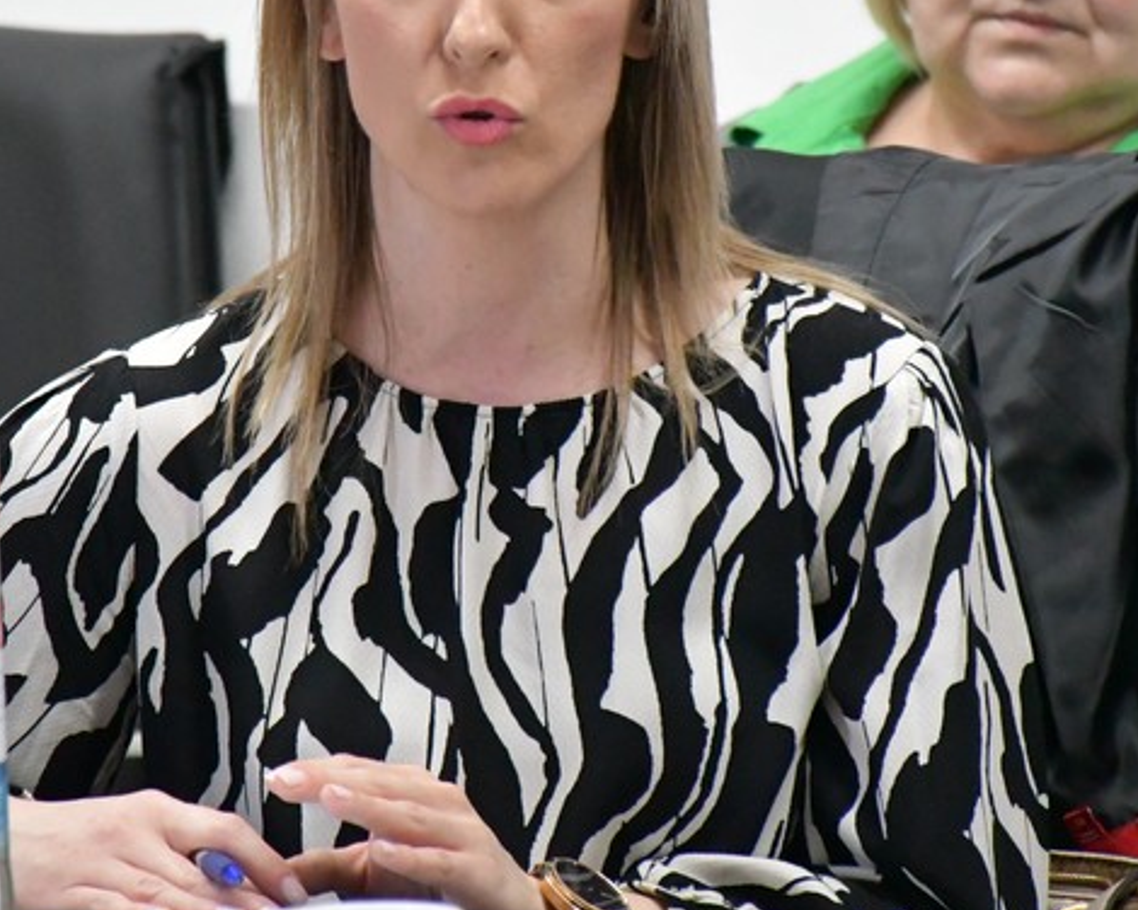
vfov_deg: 3.6
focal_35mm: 429
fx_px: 14449
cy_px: 217
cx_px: 446
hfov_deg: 4.5
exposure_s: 1/250
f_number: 5.6
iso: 8000
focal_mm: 140
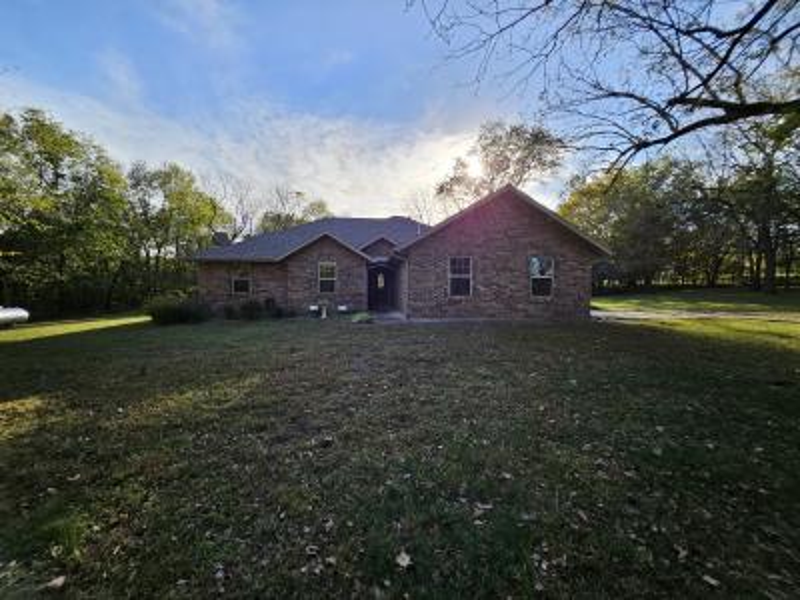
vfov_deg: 89.9
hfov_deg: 106.2
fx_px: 300
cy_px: 300
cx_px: 400
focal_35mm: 13
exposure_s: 1/487
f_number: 2.2
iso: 32
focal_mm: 1.74
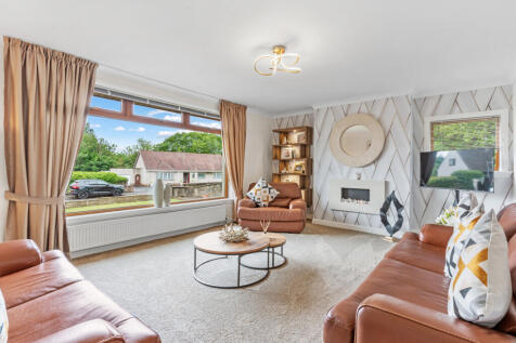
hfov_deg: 93.3
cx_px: 258
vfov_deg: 70.4
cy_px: 172
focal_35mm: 17
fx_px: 244
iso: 250
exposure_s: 1/3
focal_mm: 17
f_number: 8
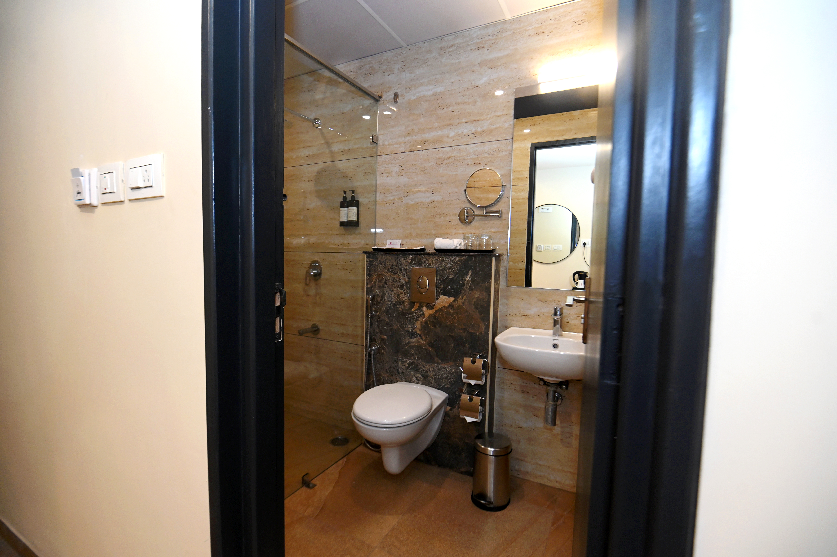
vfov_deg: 73.7
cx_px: 418
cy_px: 278
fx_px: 372
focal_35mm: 16
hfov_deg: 96.8
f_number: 4
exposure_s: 1/100
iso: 1250
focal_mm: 16
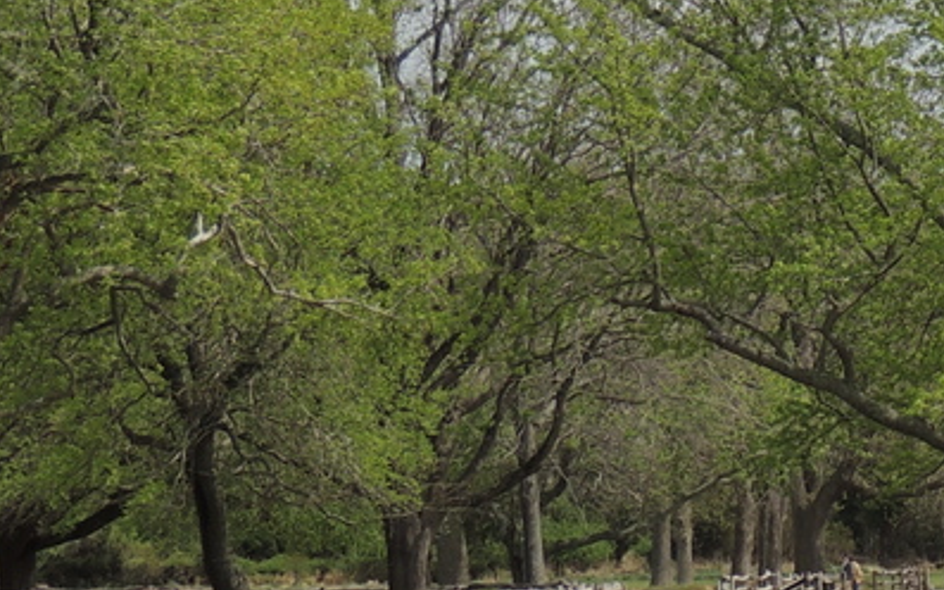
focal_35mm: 205
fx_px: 5273
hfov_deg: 9.9
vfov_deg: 6.4
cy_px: 359
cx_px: 1462
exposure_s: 1/1250
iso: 100
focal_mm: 10.7
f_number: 3.7
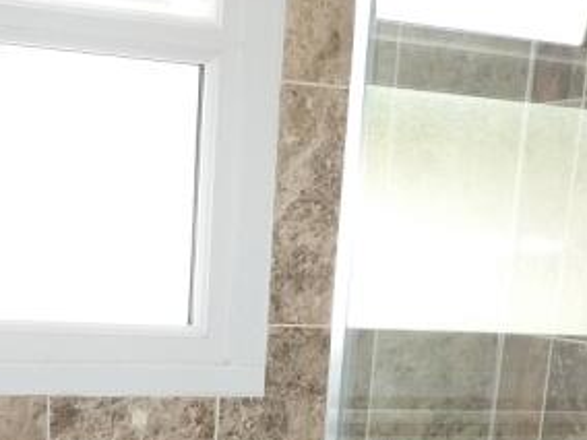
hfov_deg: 27.0
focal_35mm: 72
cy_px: 636
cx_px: 231
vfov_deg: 18.4
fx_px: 1221
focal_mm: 3.6
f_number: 2.8
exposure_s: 1/60
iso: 160
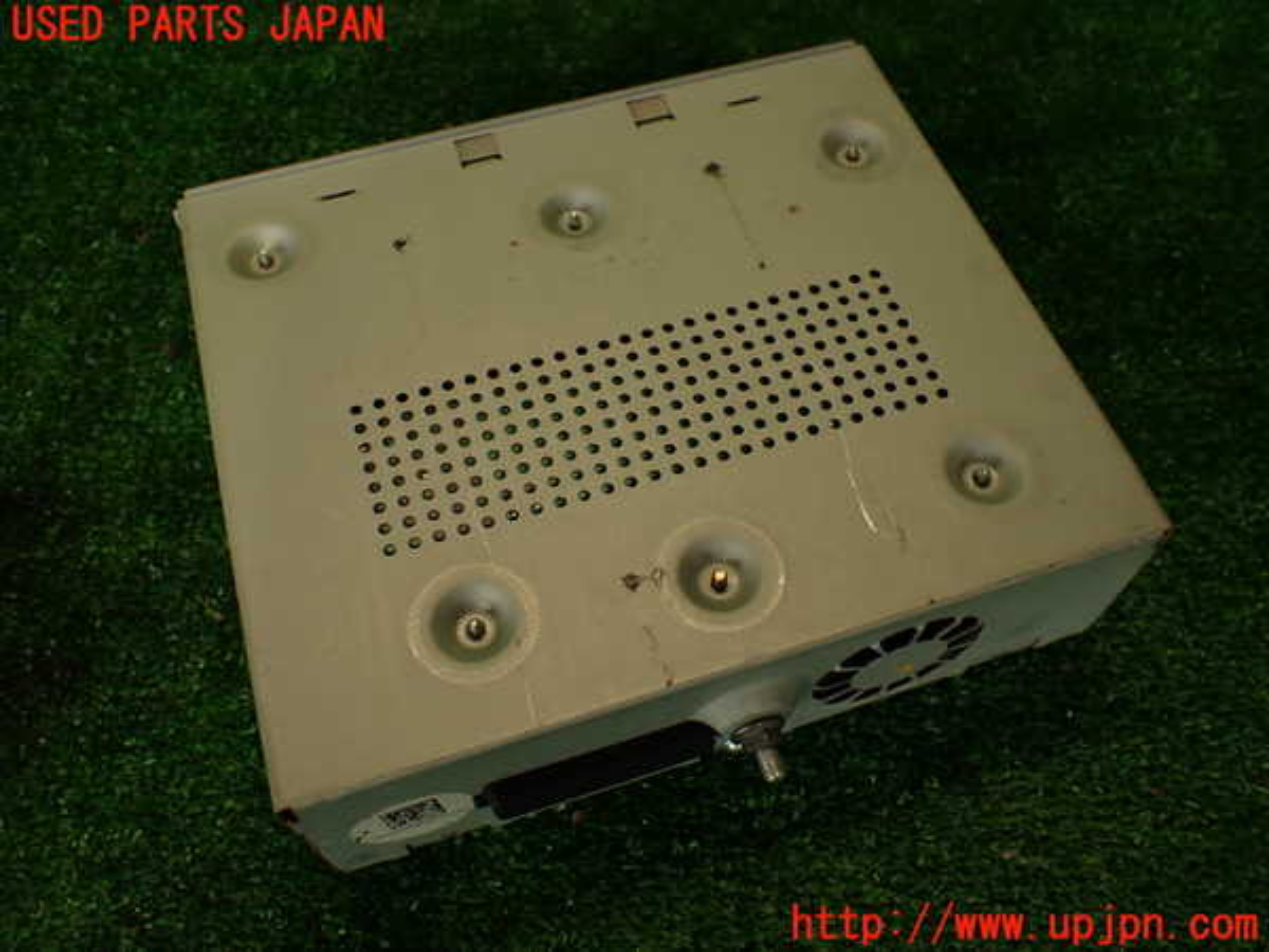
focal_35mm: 30
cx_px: 634
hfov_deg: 60.0
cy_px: 476
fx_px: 1100
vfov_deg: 46.8
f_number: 2.3
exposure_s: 1/80
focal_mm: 5.4
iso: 100
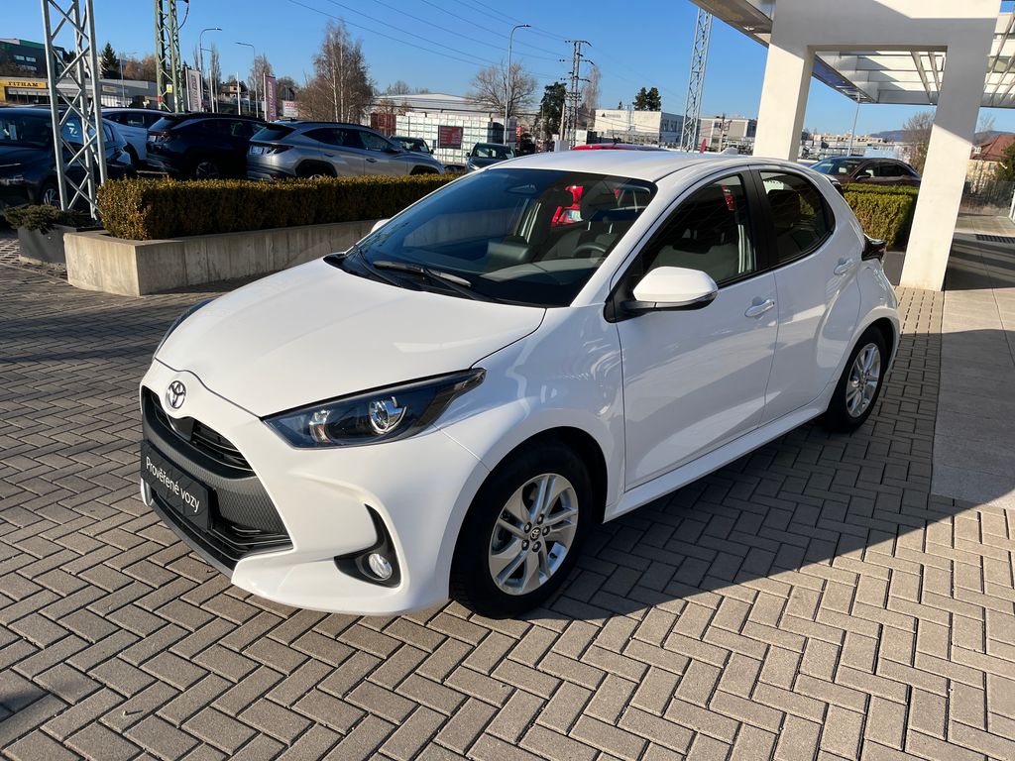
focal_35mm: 26
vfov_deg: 53.1
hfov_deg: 67.3
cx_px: 508
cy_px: 380
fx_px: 762
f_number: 1.6
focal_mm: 5.1
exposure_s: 1/3049
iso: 50
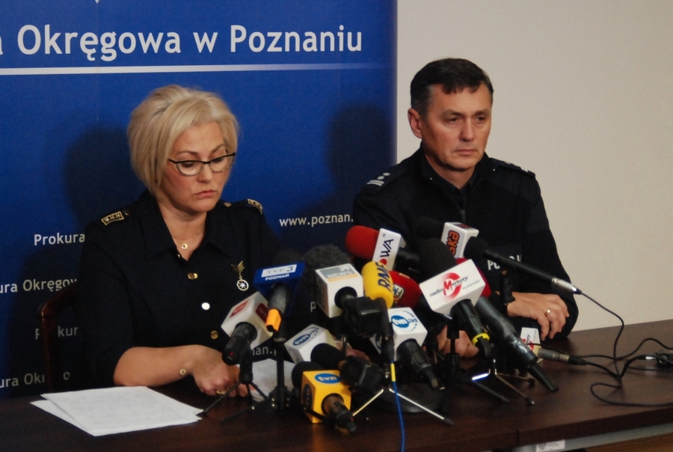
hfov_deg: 26.9
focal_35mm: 75
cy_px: 226
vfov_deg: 18.3
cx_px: 336
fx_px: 1405
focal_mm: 50
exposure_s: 1/60
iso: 1600
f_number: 4.5
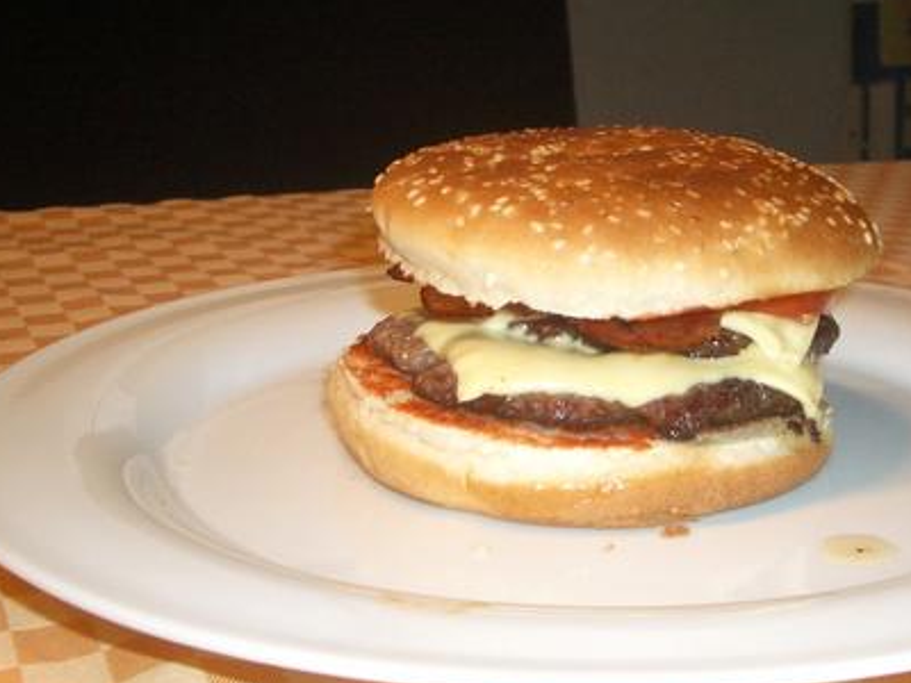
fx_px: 1474
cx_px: 592
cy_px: 419
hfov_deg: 34.1
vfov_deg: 26.0
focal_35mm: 56
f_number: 2.6
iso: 100
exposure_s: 1/60
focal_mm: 5.8
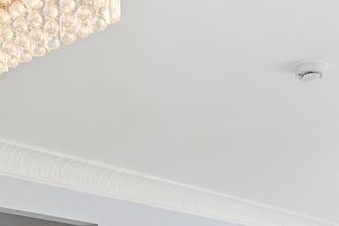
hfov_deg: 29.6
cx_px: 146
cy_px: 355
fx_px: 640
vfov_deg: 17.6
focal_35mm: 68
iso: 400
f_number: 8
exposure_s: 1/100
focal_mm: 16
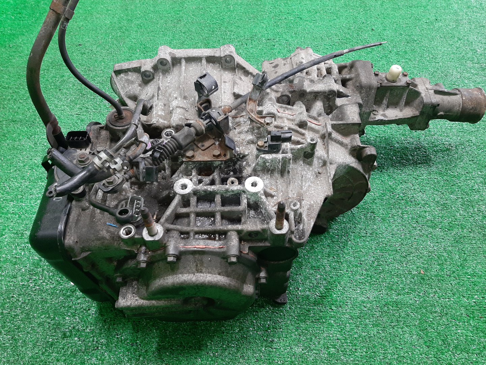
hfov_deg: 67.3
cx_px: 243
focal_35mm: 26
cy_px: 182
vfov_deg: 53.1
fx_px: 365
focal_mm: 3.93
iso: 164
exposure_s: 1/50
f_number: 1.7
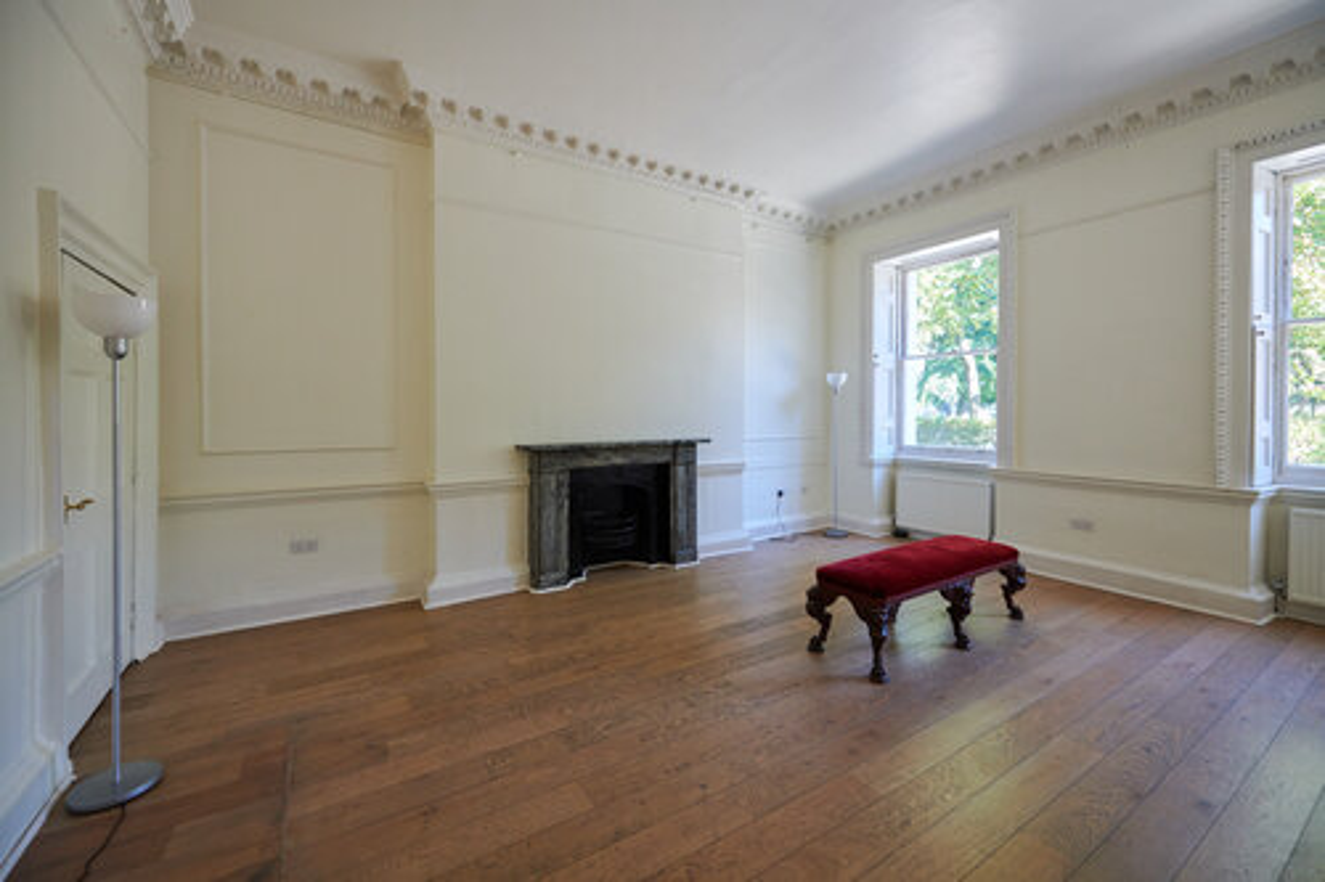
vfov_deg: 81.2
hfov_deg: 104.3
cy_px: 441
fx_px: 515
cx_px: 662
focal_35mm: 14
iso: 800
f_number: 4
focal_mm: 14
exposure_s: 1/180
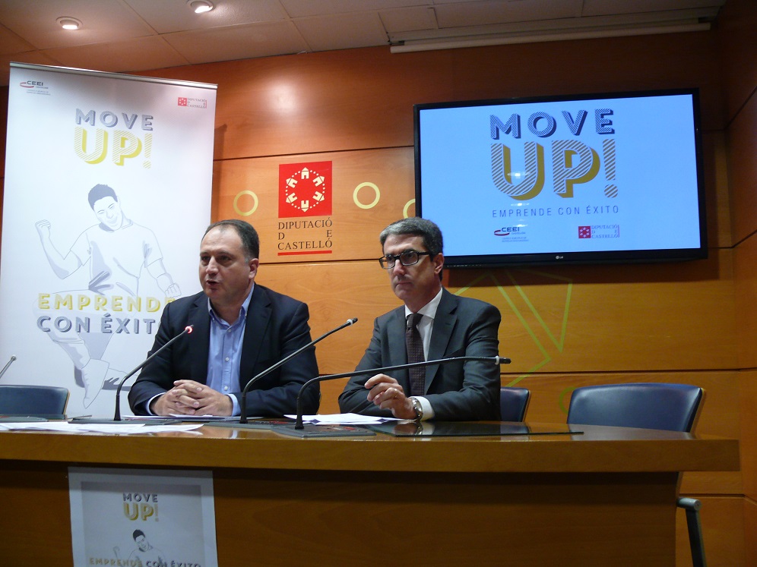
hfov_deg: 52.6
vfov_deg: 40.7
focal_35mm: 35
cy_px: 284
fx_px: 765
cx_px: 378
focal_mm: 7.4
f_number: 2.8
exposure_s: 1/25
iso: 200
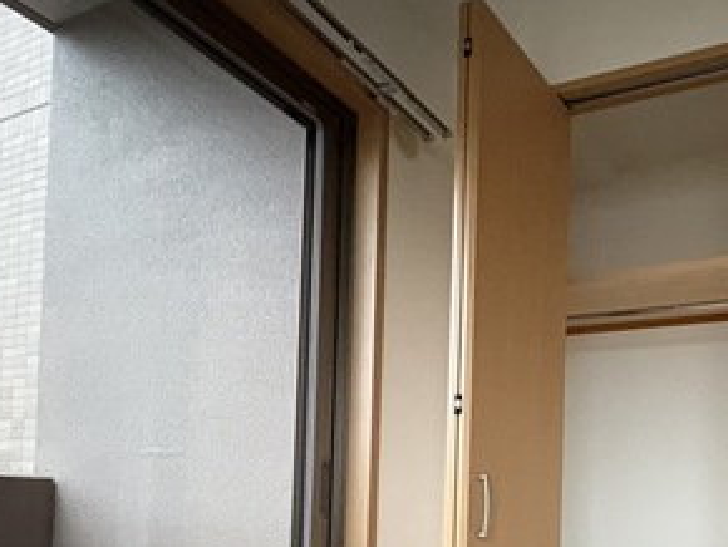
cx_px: 668
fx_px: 568
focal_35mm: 27
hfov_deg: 55.7
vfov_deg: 45.9
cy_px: 504
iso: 1250
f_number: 2.2
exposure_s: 1/30
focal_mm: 2.22
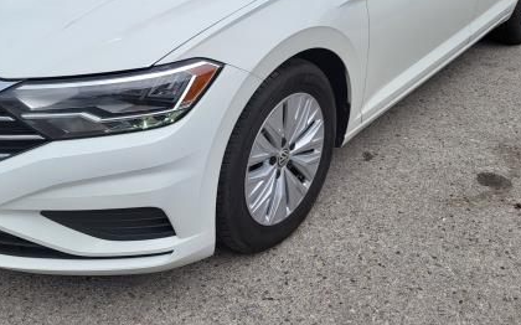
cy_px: 48
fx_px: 596
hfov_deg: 46.7
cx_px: 191
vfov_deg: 29.5
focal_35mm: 42
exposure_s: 1/2874
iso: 40
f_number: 1.8
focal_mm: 5.4
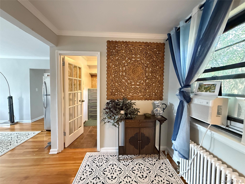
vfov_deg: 85.7
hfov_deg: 102.1
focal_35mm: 14
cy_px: 92
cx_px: 122
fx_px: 99
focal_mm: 2.22
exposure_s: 1/60
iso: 1000
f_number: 2.2
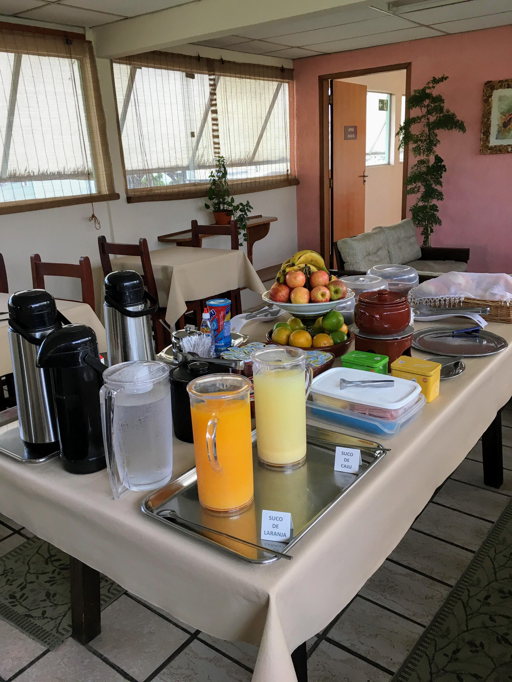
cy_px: 341
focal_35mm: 29
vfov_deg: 61.7
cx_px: 256
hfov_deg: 48.2
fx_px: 572
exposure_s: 1/30
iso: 25
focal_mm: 4.15
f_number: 2.2
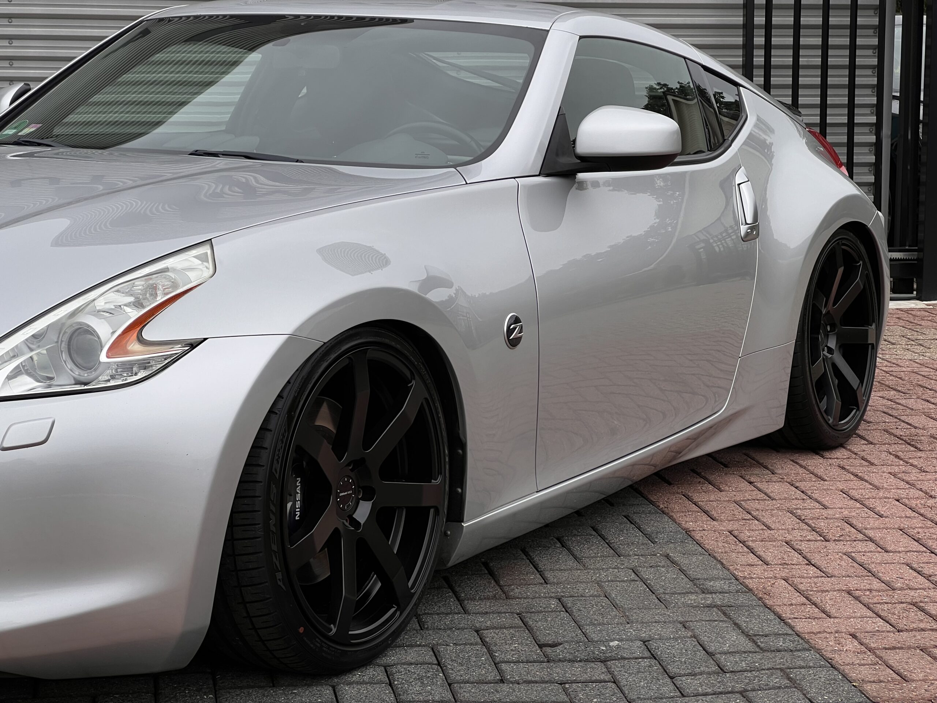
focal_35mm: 77
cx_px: 468
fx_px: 2084
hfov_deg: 25.3
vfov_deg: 19.1
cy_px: 352
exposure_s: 1/147
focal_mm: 9
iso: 32
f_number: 2.8
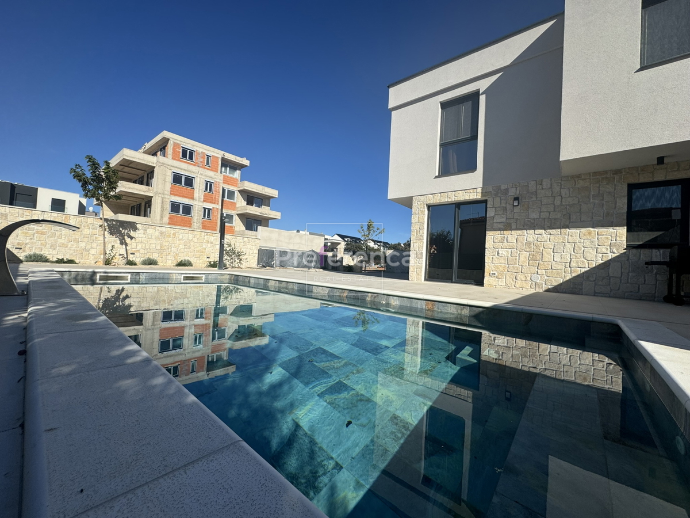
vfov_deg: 85.7
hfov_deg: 102.1
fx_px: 279
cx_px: 345
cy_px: 259
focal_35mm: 14
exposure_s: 1/3546
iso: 50
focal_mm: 2.22
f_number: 2.2
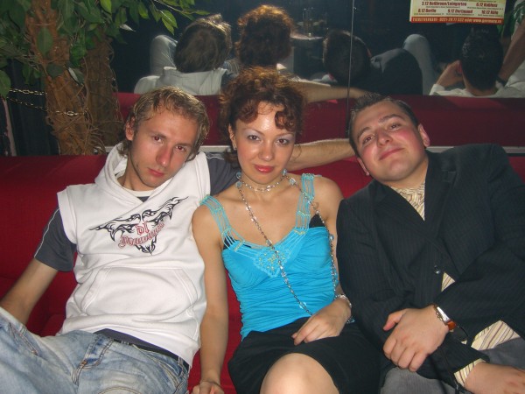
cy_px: 197
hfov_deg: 49.0
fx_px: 576
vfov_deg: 37.7
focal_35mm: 38
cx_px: 262
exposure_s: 1/60
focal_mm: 7.9
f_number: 2.8
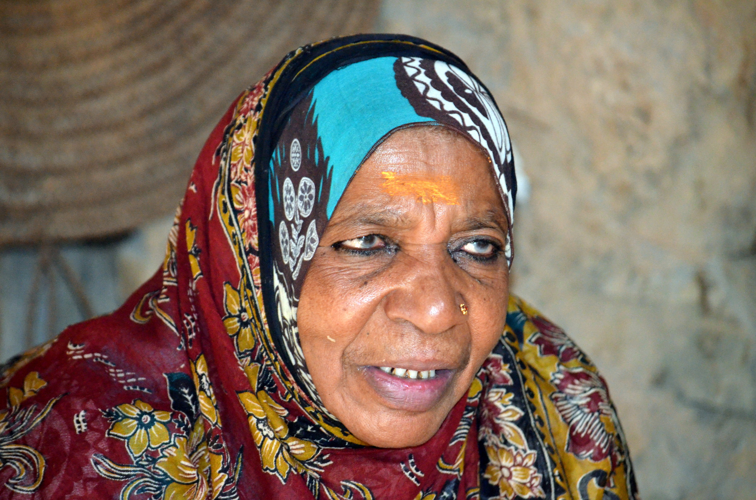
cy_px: 250
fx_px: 5658
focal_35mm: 270
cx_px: 378
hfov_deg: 7.6
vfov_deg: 5.1
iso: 3200
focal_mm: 180
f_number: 5
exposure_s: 1/60
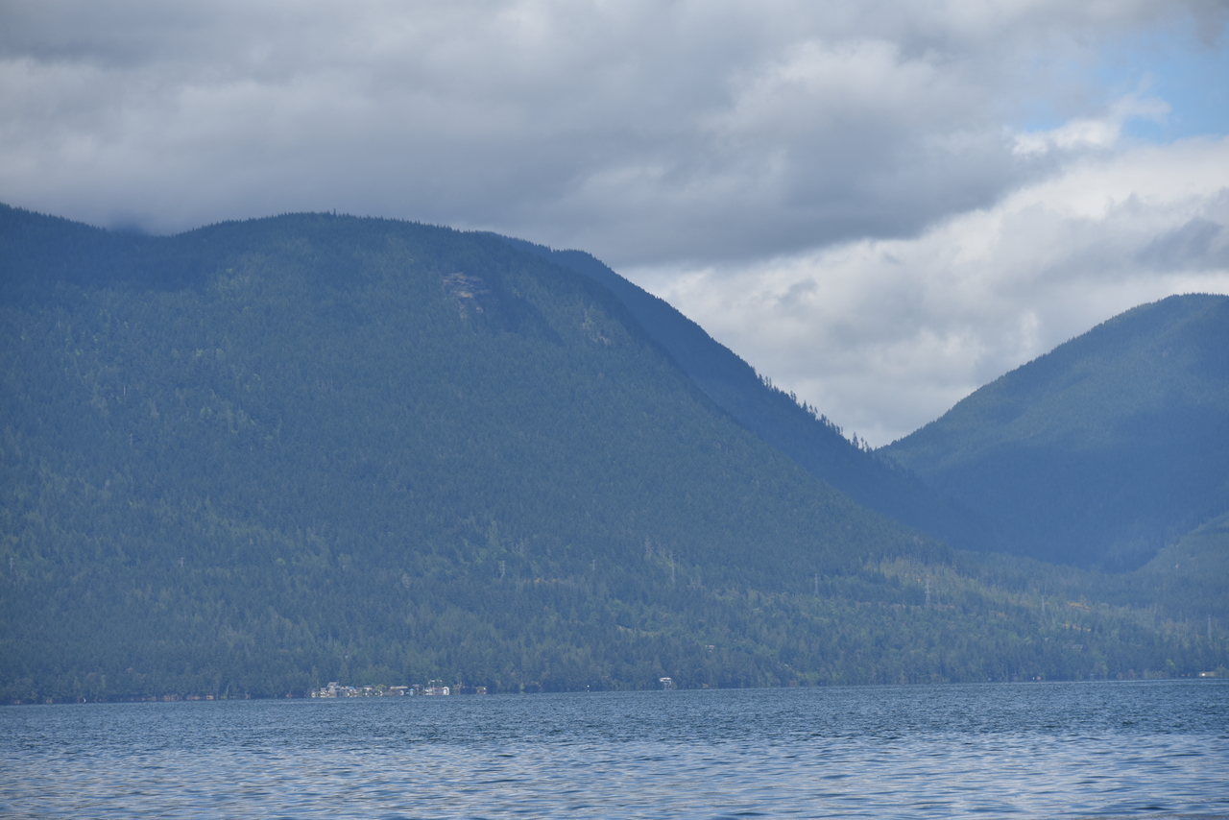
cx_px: 614
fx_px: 6829
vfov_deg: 6.9
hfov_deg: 10.3
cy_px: 410
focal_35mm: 200
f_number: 9
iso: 100
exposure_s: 1/400
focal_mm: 200
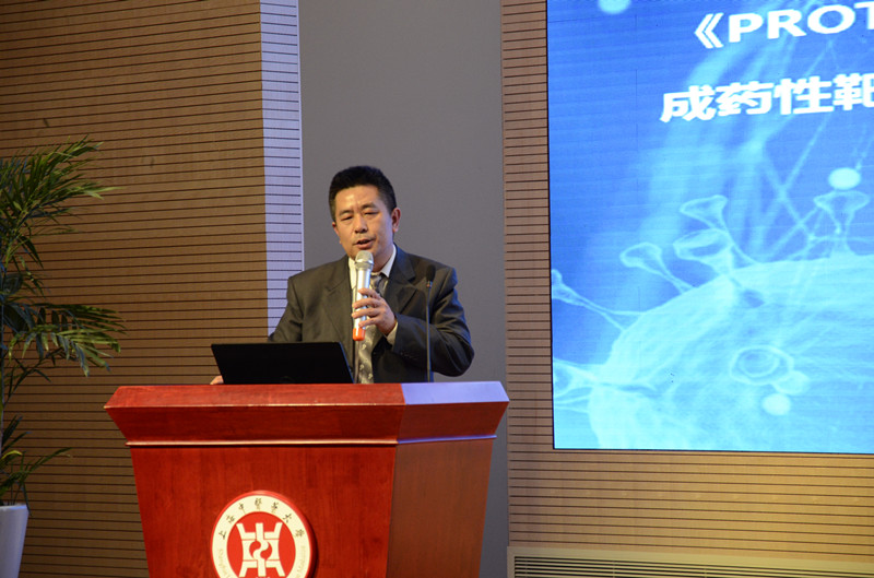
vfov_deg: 8.7
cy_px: 289
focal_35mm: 158
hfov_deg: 13.1
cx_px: 437
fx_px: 3814
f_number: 5.6
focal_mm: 105
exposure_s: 1/40
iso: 1000
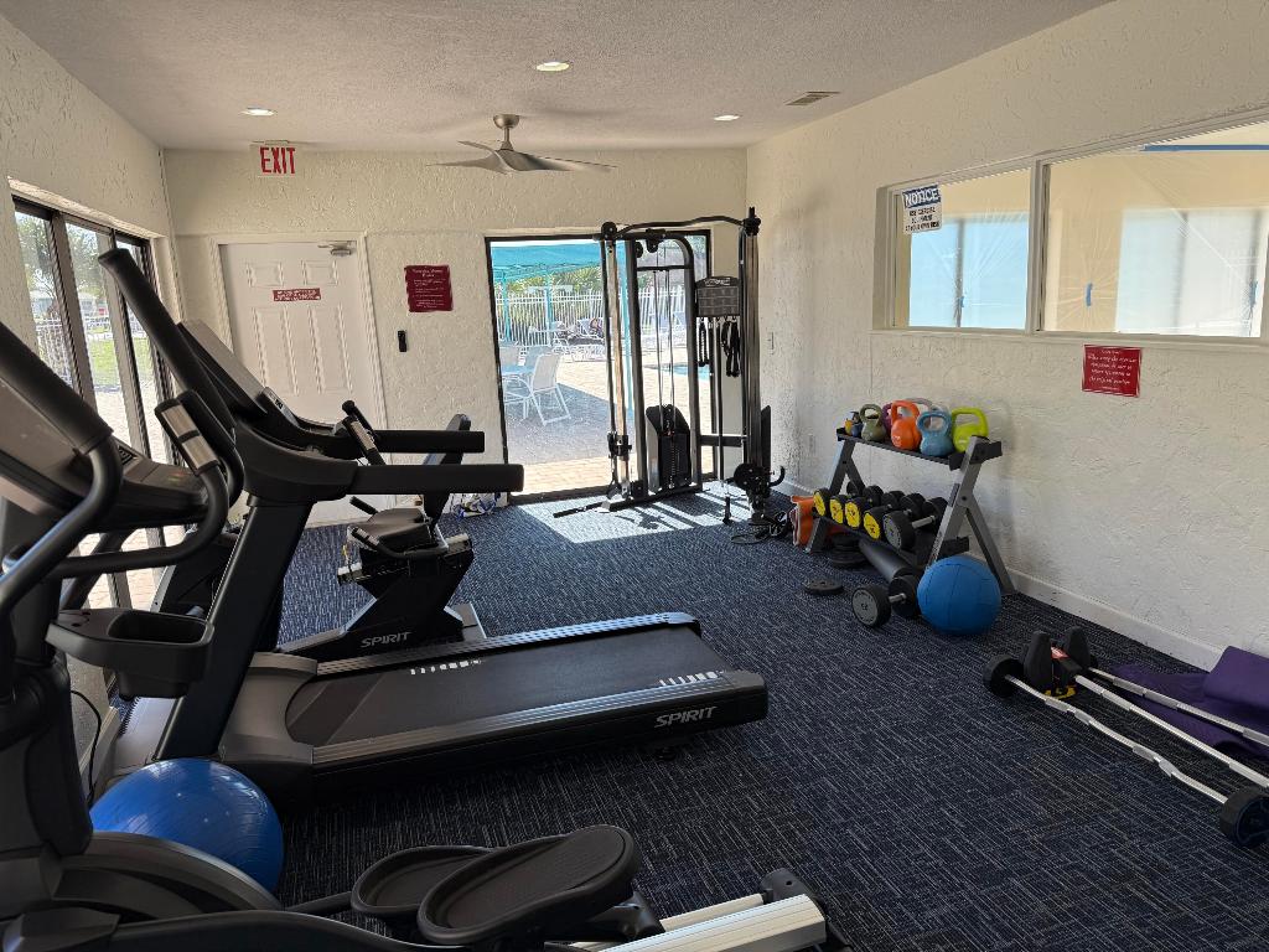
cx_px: 634
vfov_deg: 56.8
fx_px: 880
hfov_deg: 71.6
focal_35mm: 24
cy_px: 476
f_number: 1.78
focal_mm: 6.76
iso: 80
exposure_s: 1/780
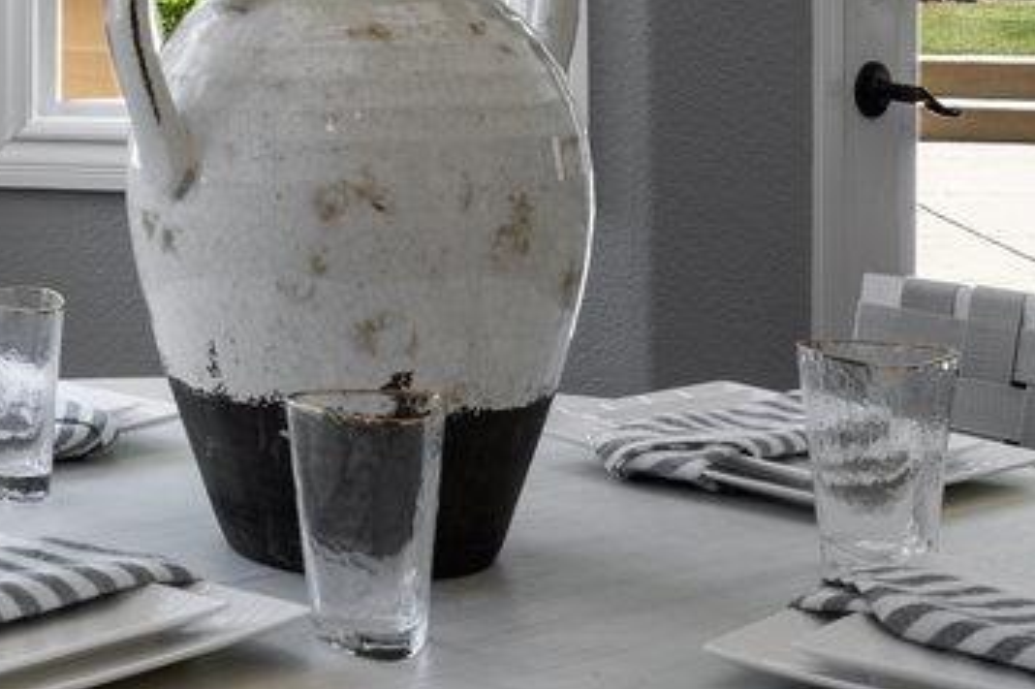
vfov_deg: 14.6
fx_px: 2586
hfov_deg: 20.2
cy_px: -153
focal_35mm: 90
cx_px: -407
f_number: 8
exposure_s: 1/25
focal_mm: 32
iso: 160
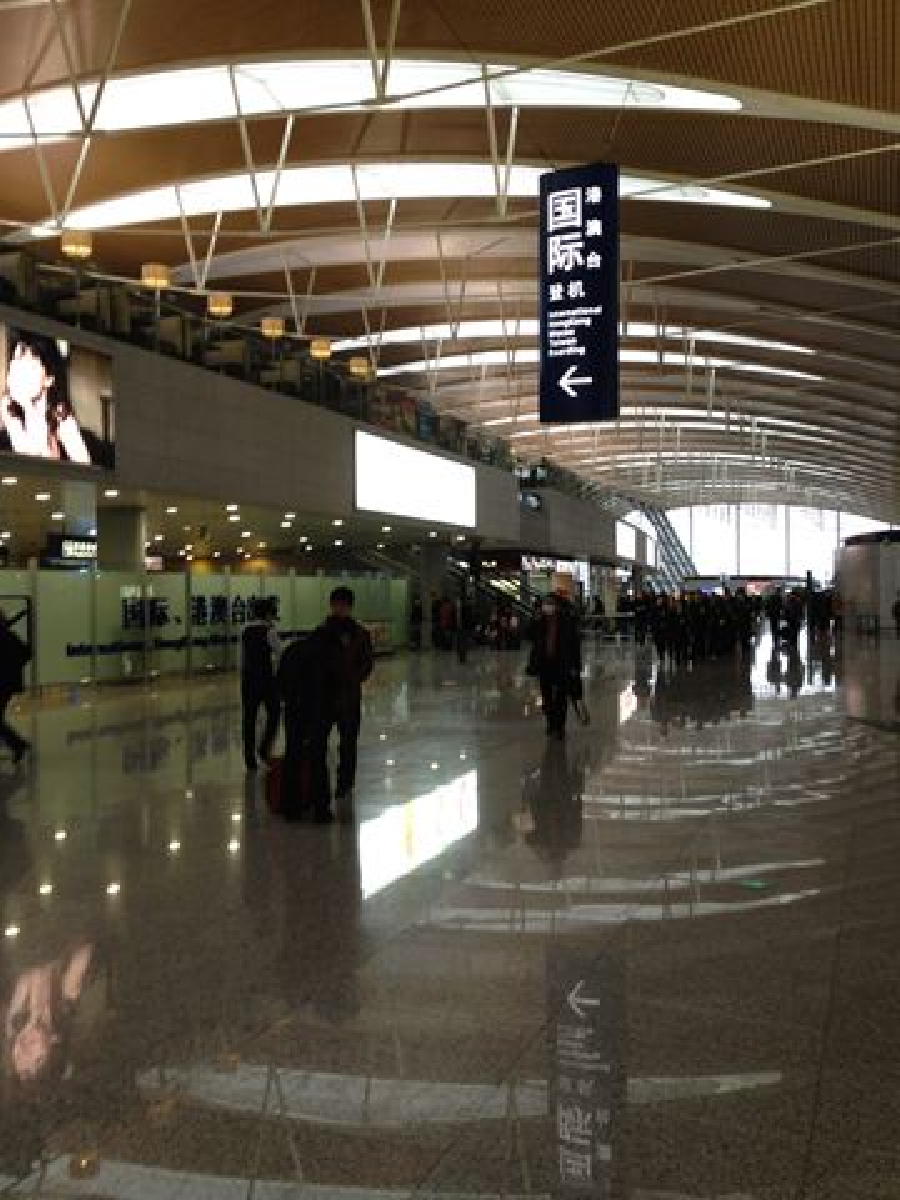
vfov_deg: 52.6
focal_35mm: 35
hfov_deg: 40.7
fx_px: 1213
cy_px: 600
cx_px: 450
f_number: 2.4
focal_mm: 4.28
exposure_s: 1/20
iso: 80
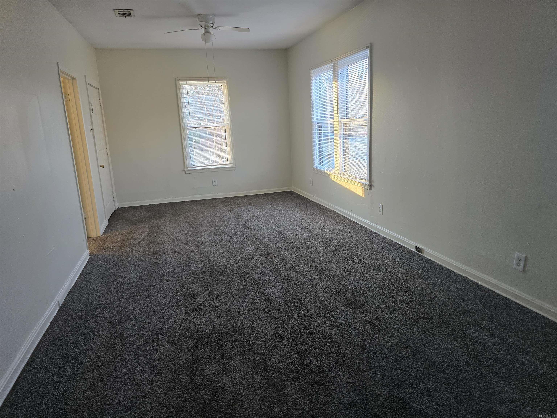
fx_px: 370
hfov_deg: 73.9
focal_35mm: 23
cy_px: 209
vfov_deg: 58.9
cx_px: 278
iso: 320
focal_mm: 6.3
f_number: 1.7
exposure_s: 1/120
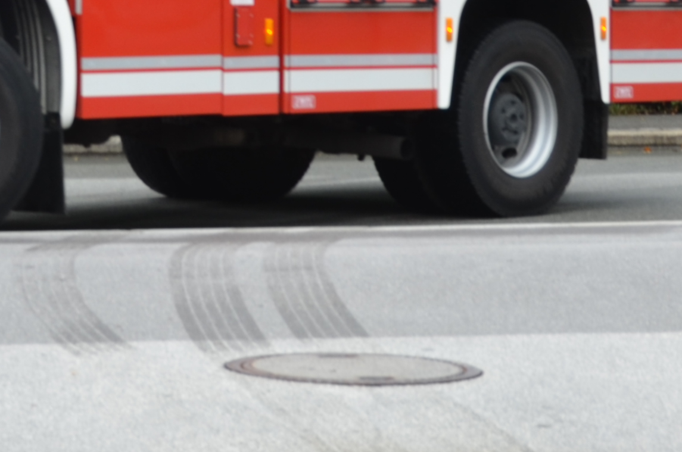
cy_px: -317
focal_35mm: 187
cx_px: 98
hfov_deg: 11.0
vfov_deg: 7.1
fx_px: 3539
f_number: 6.3
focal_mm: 29
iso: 100
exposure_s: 1/160
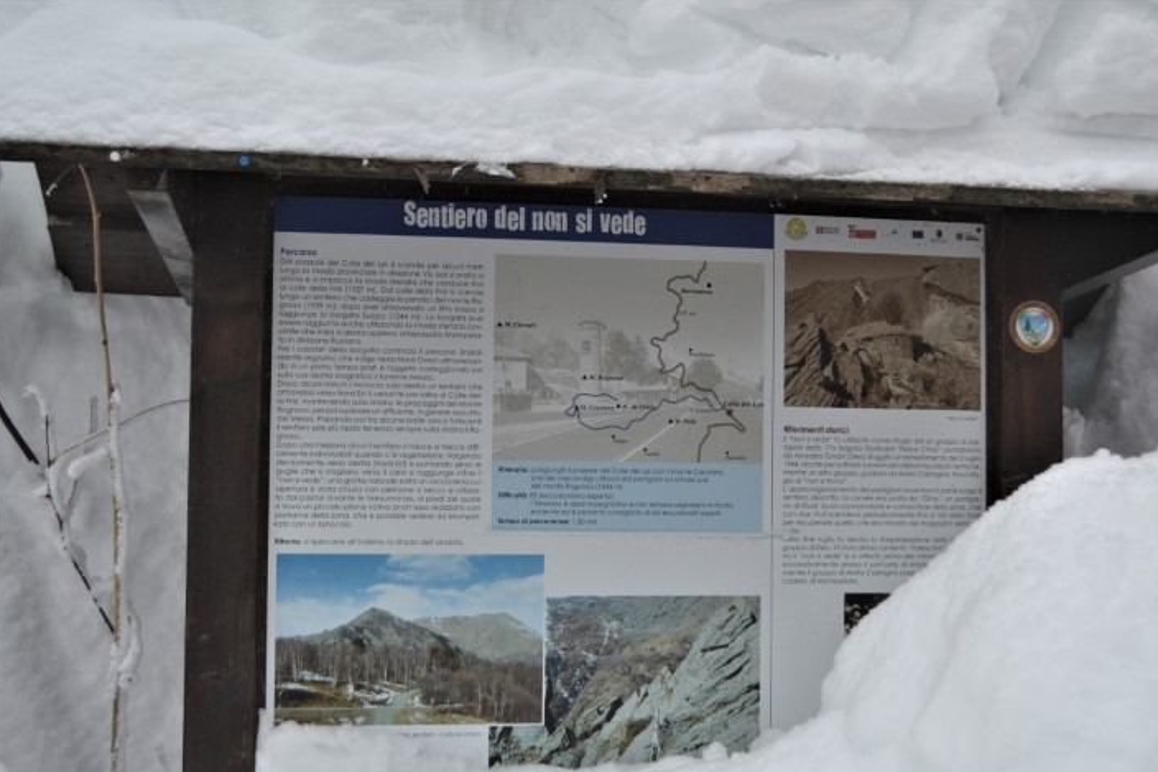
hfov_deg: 44.0
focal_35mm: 45
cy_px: 392
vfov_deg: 30.2
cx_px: 584
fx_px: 1431
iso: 360
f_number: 5.6
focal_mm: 29
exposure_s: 1/125
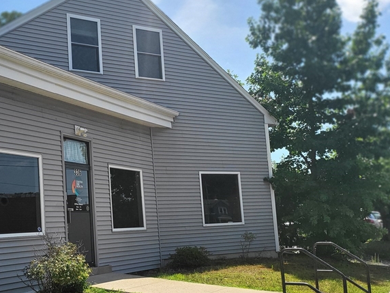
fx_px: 484
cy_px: 175
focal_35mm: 43
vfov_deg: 33.5
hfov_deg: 42.0
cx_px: 80
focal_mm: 5
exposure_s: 1/2537
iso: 40
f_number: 1.8
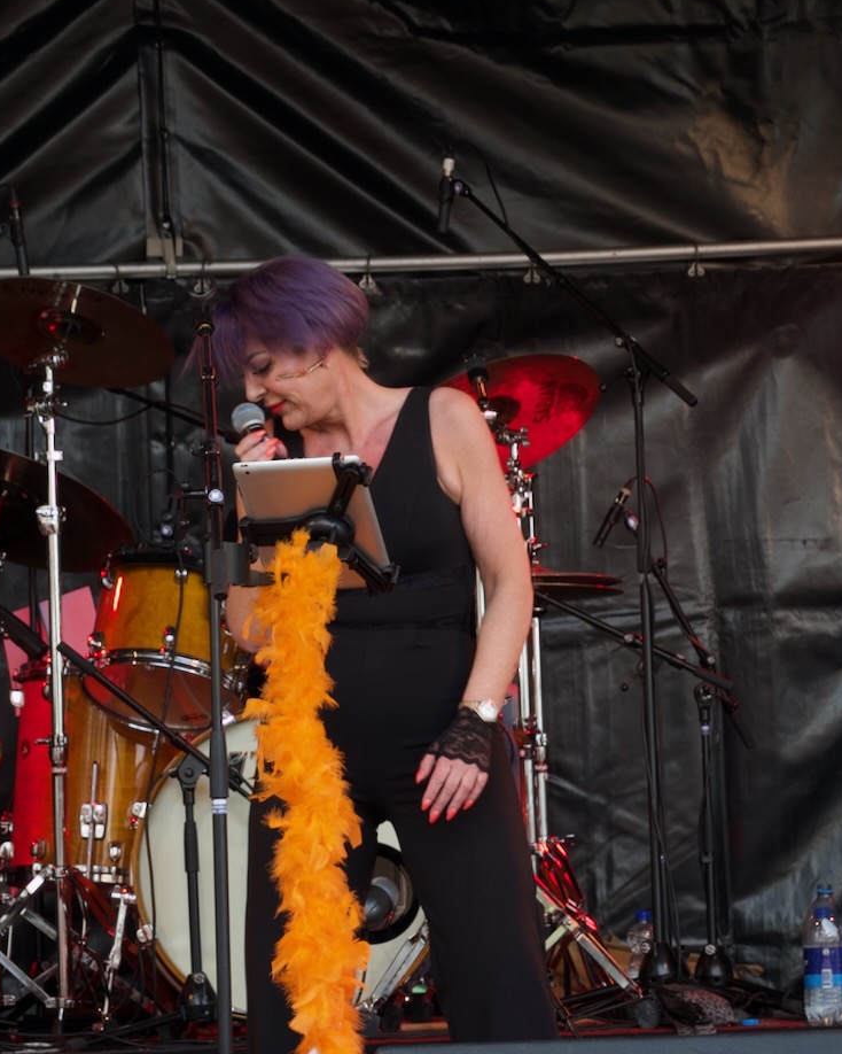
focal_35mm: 161
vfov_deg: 12.0
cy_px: 650
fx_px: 5017
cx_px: 426
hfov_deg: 9.6
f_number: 4
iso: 100
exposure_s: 1/80
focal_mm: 44.93
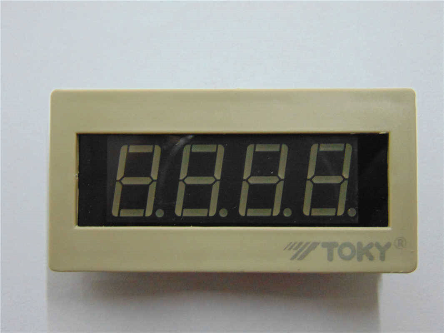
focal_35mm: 60
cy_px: 166
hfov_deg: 32.2
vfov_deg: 24.4
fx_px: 770
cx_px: 222
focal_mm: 10.8
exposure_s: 1/15
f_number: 3.6
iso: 400
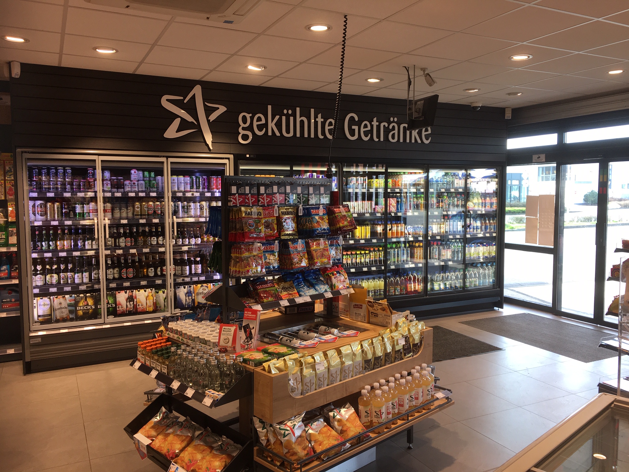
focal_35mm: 29
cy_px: 236
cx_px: 314
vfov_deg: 48.2
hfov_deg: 61.7
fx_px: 527
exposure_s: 1/50
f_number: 2.2
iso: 25
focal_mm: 4.15
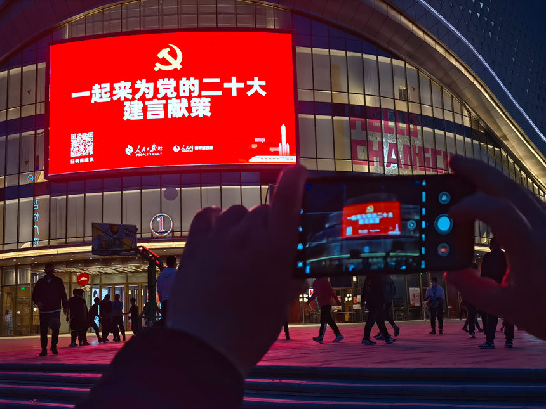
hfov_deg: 42.1
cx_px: 273
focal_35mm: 45
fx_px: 710
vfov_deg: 32.2
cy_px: 204
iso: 125
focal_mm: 5.54
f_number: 1.8
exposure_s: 1/120
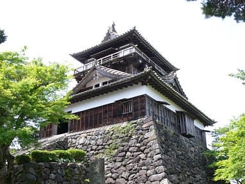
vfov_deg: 38.7
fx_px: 262
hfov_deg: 50.1
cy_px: 97
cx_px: 117
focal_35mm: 37
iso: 80
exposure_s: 1/100
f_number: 5.6
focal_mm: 7.4
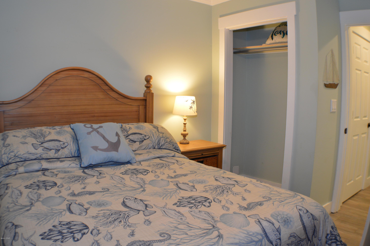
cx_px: 185
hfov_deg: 49.6
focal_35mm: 39
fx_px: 400
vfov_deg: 34.1
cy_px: 123
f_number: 4.2
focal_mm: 26
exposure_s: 1/20
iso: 400
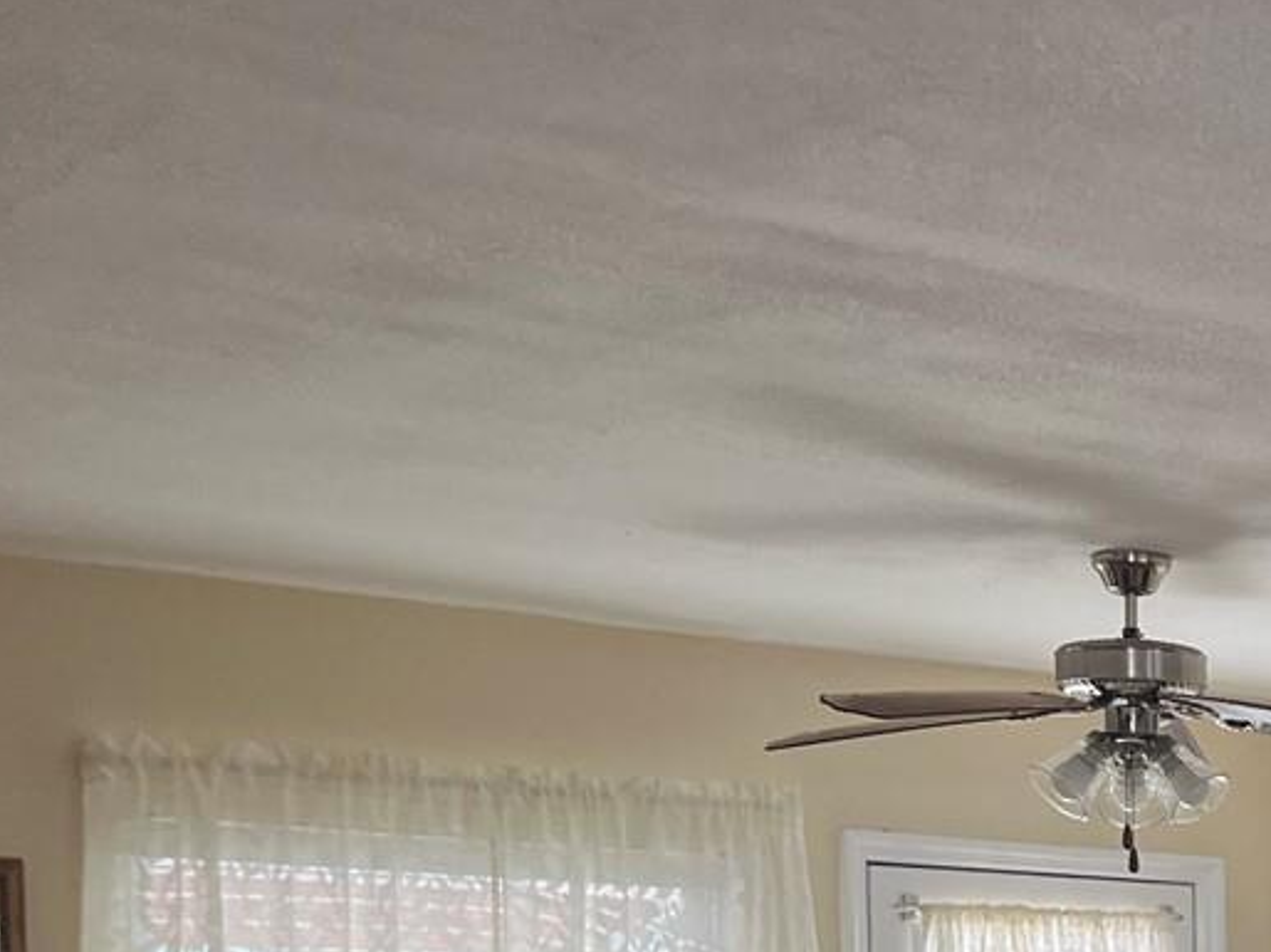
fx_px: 2973
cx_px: 1832
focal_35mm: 81
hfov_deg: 21.0
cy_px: 1231
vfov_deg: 17.1
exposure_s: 1/120
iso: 125
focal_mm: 5.1
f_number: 1.6
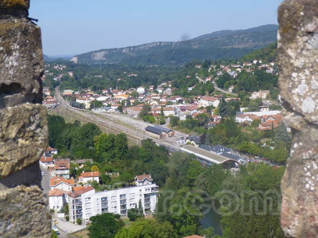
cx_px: 159
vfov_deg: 21.3
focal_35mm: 69
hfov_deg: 28.2
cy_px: 119
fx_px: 634
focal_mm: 12.3
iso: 100
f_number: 4.6
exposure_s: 1/400
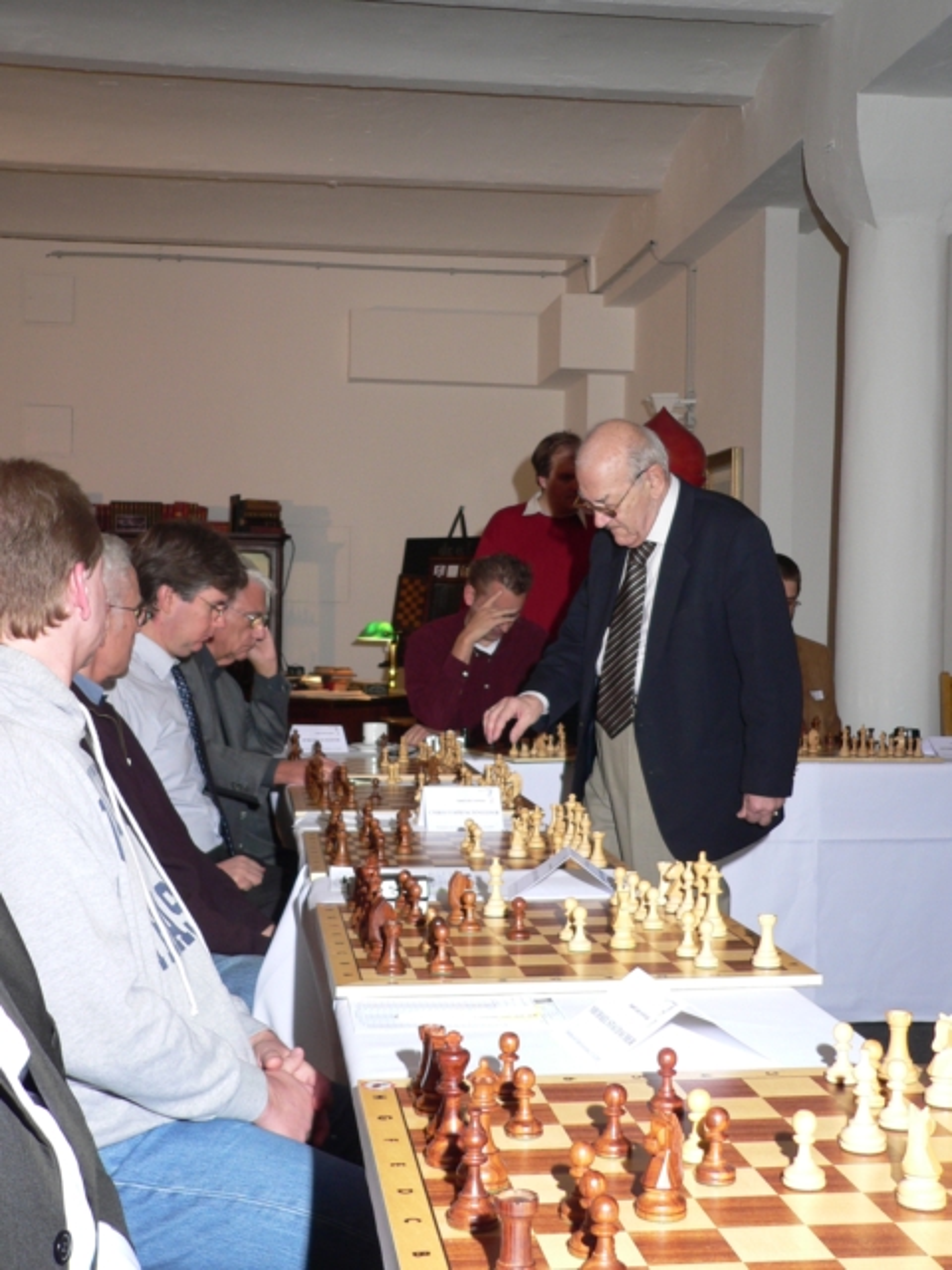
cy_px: 635
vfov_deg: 41.2
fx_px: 1687
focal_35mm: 46
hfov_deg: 31.5
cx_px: 476
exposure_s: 1/60
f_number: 2.8
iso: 100
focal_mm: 7.7
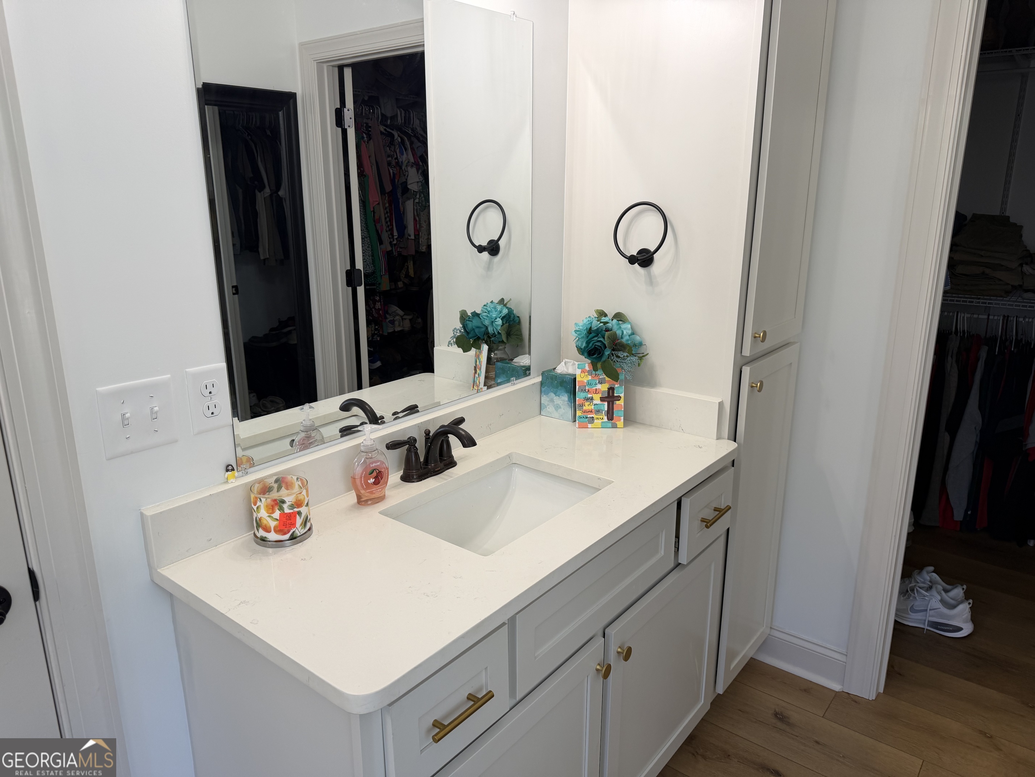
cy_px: 388
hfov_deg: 71.6
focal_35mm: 24
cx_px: 518
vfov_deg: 56.8
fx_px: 718
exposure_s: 1/120
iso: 80
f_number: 1.78
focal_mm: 6.76
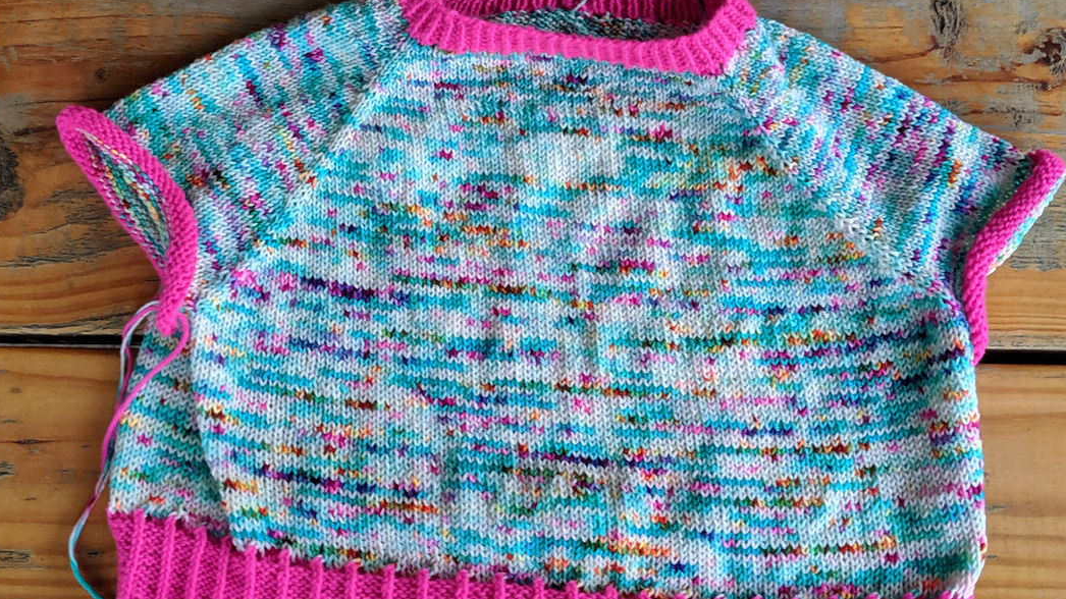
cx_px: 536
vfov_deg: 26.5
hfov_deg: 45.5
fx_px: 1272
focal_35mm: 45
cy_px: 296
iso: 452
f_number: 1.8
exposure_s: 1/27
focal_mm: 4.44
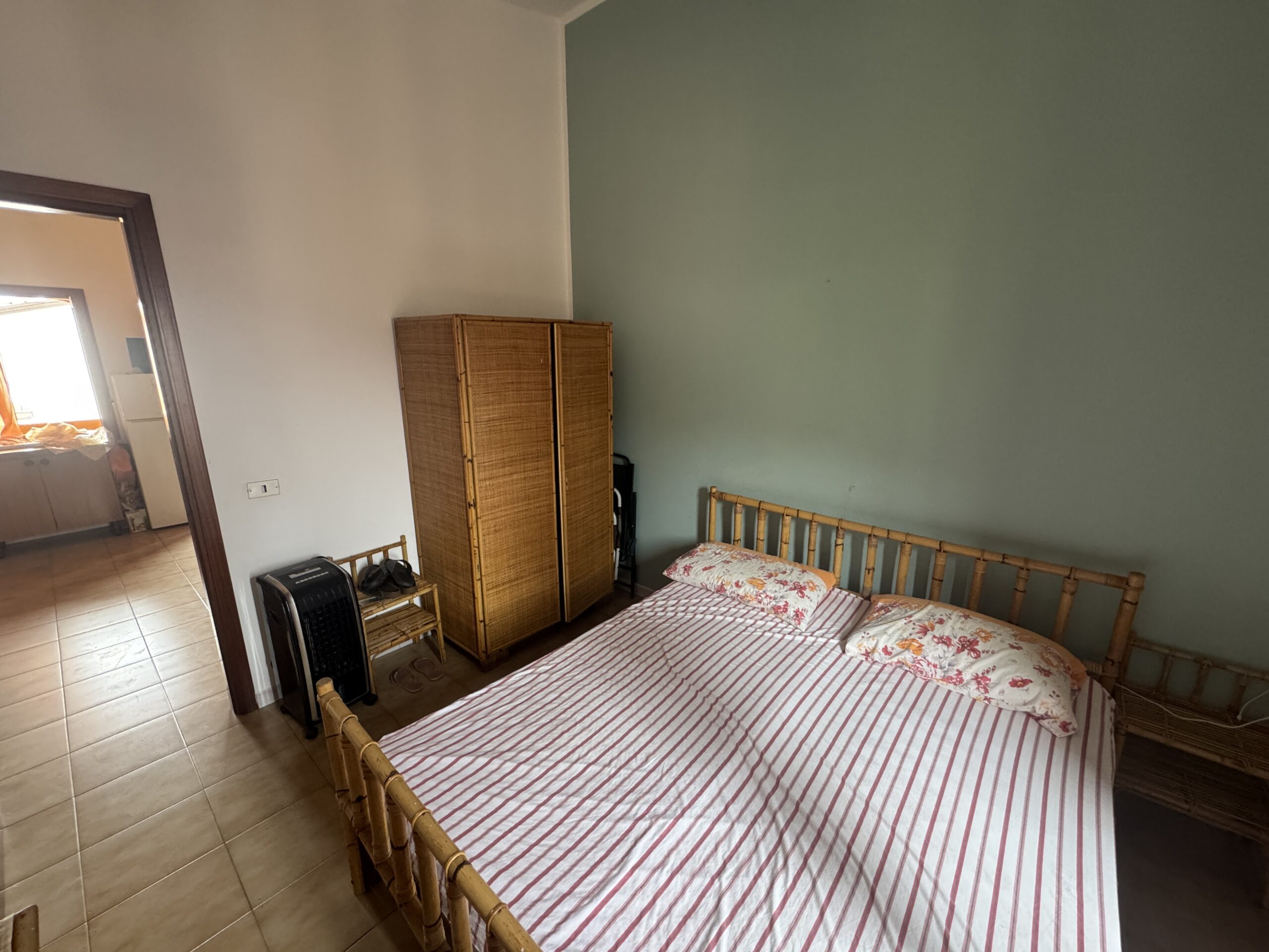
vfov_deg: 85.7
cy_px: 476
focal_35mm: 14
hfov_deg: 102.1
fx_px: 513
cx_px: 634
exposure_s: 1/63
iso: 320
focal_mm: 2.22
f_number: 2.2
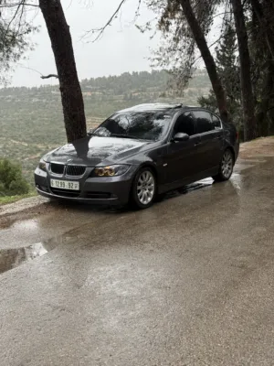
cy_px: 183
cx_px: 137
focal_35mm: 48
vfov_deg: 39.7
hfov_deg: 30.3
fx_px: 507
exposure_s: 1/222
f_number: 1.78
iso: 100
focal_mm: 6.76
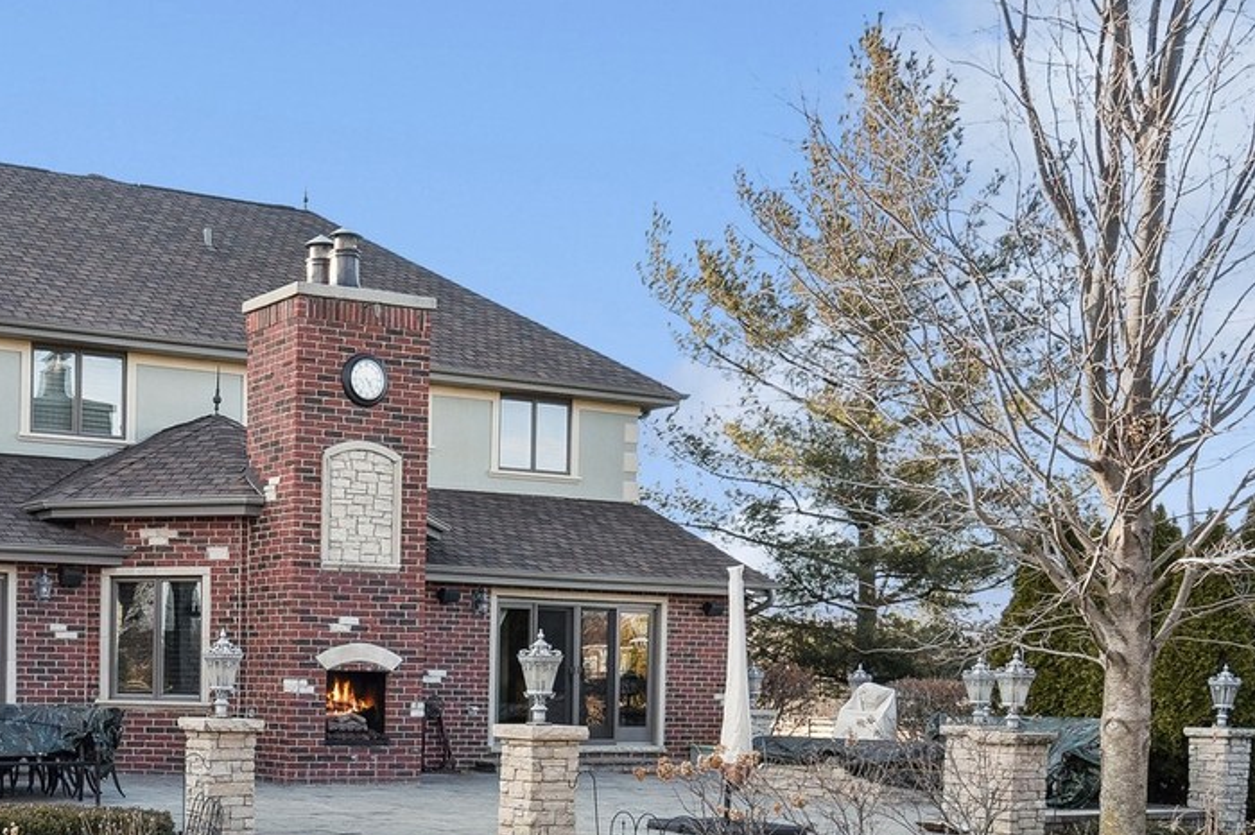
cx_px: 190
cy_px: 595
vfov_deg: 29.4
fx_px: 1573
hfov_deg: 41.0
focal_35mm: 45
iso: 250
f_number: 8
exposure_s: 1/80
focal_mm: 13
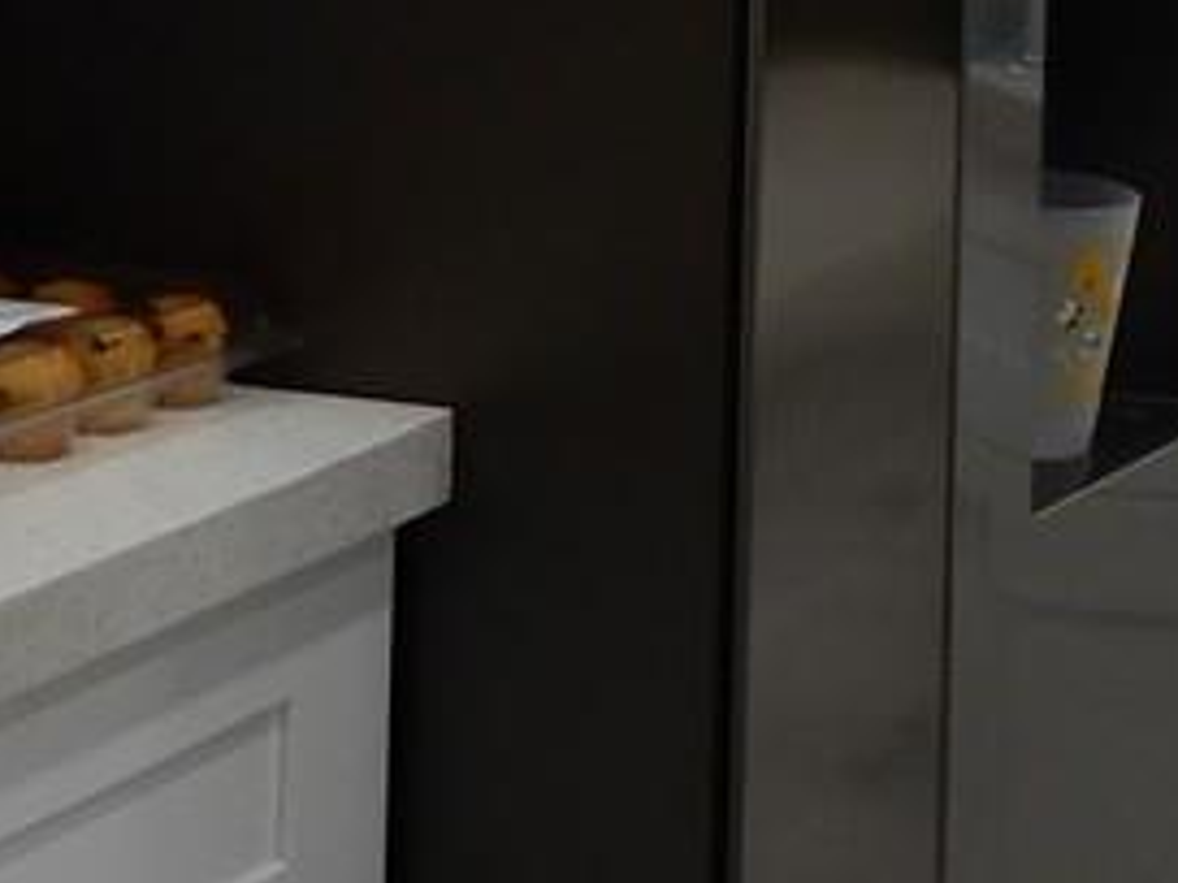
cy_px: -602
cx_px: 1377
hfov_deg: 13.6
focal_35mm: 141
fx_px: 4798
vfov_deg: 10.1
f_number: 3.4
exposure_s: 1/40
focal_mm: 4.3
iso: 80
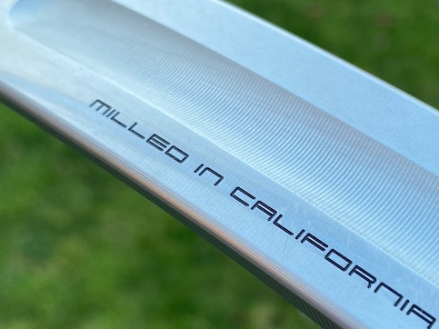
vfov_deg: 27.3
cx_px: 281
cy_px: 220
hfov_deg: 35.9
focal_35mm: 53
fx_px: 672
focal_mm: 4.25
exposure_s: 1/122
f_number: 1.8
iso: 32
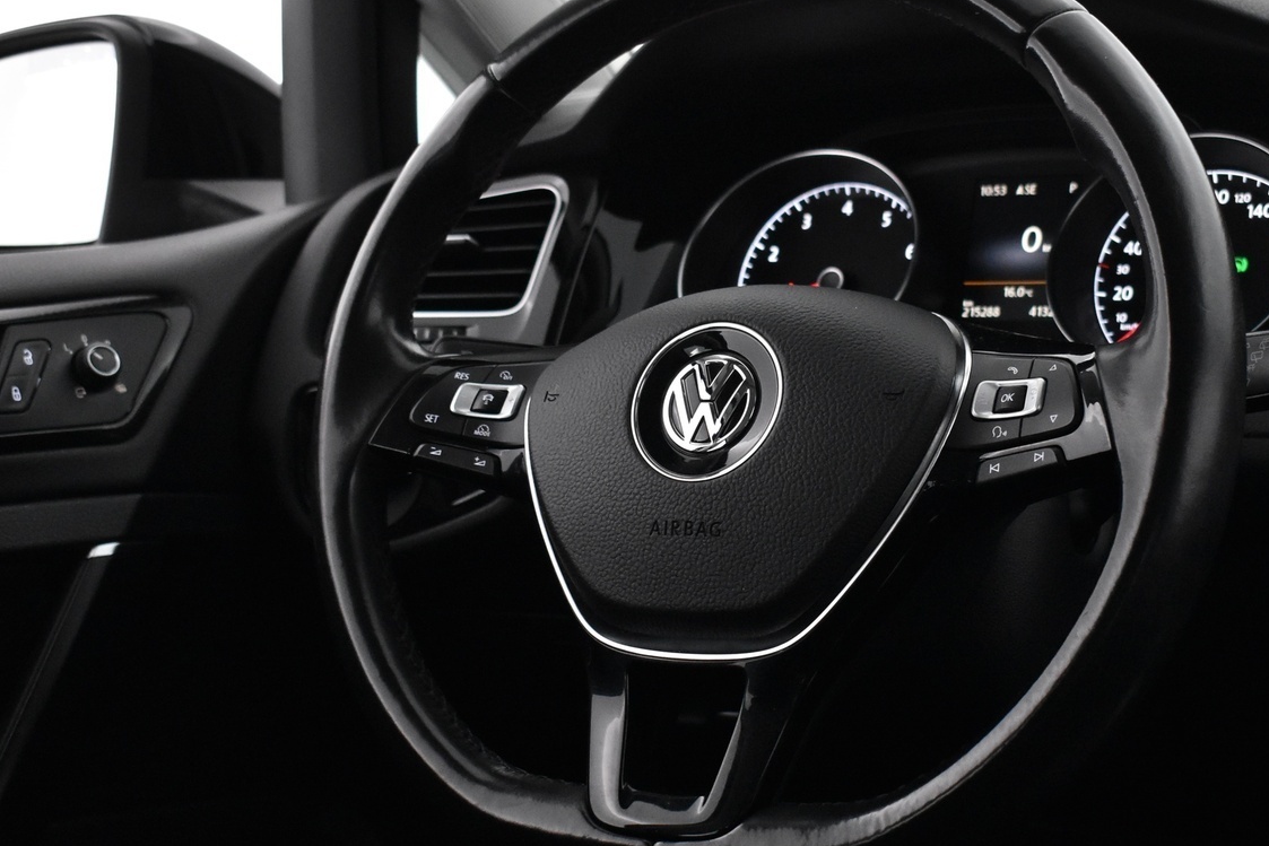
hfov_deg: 32.0
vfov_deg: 21.7
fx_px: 2211
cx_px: 734
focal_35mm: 63
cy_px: 419
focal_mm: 29
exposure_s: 1/80
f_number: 4.5
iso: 3200
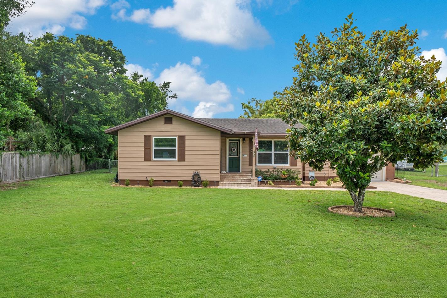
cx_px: 236
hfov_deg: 89.9
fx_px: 223
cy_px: 142
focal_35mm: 18
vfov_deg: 67.4
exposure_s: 1/125
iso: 100
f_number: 9
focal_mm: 16
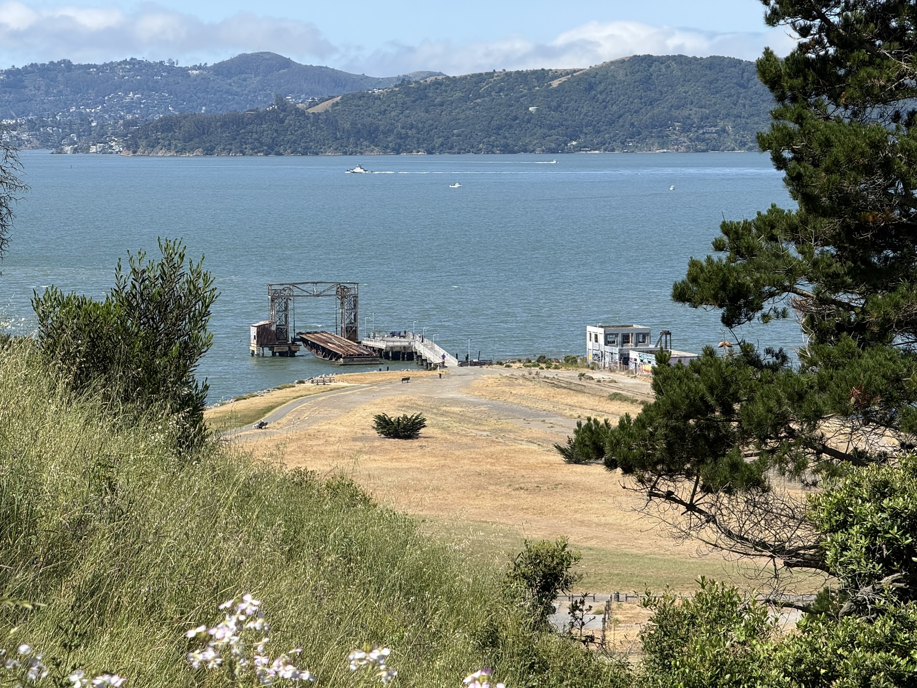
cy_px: 344
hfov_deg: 16.4
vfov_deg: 12.3
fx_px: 3179
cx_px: 458
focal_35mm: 120
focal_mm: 15.66
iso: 50
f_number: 2.8
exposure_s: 1/1451
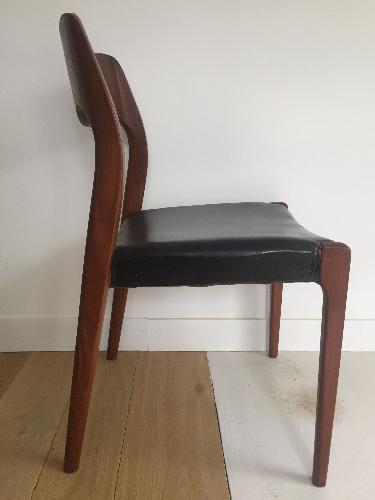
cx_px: 193
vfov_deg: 60.0
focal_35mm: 30
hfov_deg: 46.8
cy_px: 242
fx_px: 433
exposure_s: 1/33
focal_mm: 4.15
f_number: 2.2
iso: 64
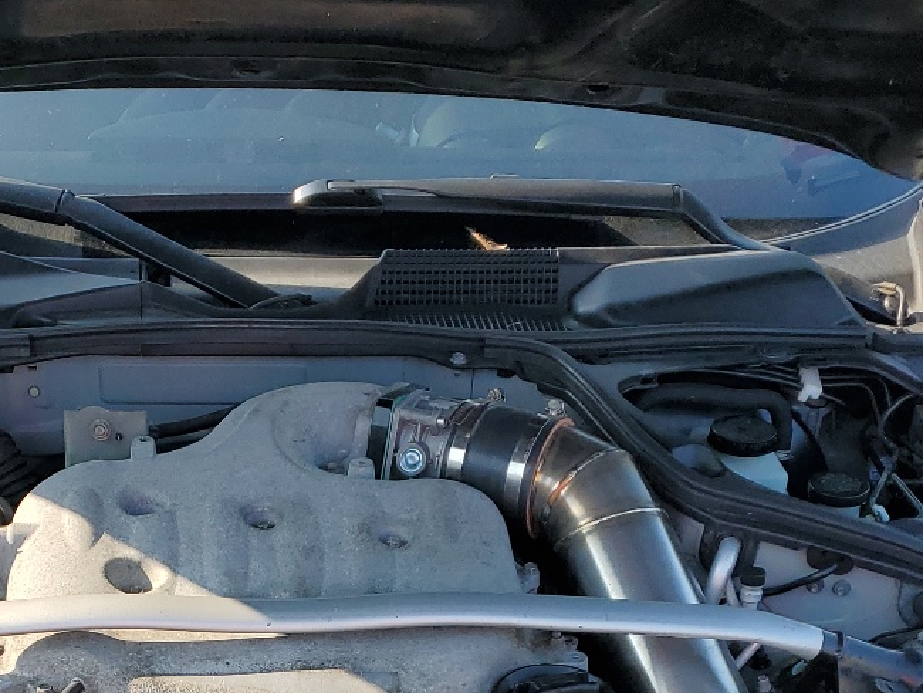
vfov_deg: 21.3
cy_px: 832
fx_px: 1707
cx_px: 261
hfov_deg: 29.9
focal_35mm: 64
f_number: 1.5
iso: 50
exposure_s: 1/909
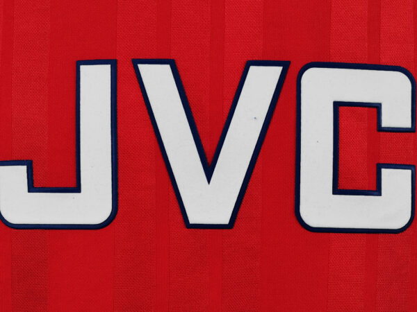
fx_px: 771
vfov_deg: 22.9
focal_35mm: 64
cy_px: 156
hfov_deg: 30.3
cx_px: 208
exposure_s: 1/100
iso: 160
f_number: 1.8
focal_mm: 5.58
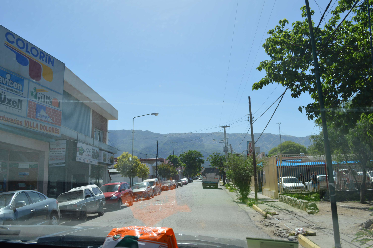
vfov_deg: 43.5
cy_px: 124
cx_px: 186
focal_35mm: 30
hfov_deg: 62.0
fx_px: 311
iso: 100
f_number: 8
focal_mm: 20
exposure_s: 1/250
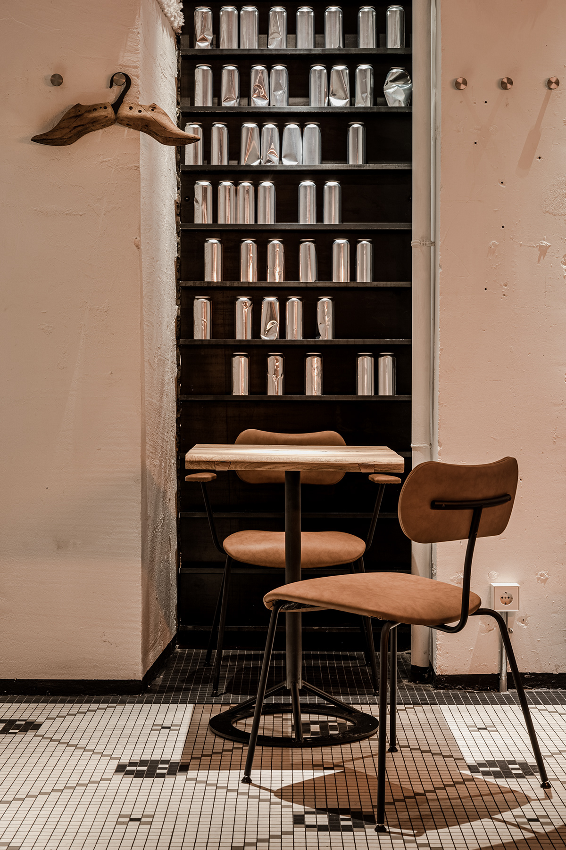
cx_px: 283
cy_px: 425
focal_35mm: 60
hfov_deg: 22.6
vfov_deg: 33.4
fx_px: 1417
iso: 160
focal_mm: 60
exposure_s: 1/5
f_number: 10
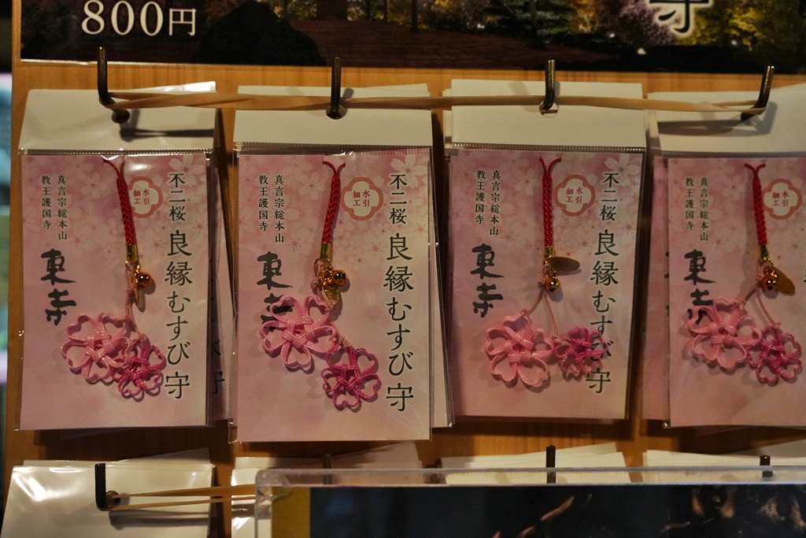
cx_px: 403
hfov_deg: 45.6
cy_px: 269
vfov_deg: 31.3
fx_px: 958
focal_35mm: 43
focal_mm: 42.8
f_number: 5.6
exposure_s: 1/160
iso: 4000
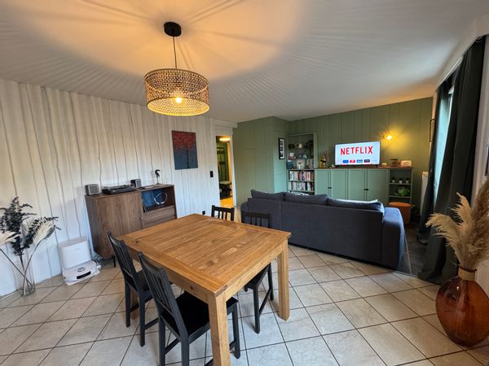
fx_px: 198
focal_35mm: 14
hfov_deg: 102.1
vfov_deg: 85.7
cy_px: 183
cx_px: 244
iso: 400
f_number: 2.2
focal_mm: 2.22
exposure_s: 1/50
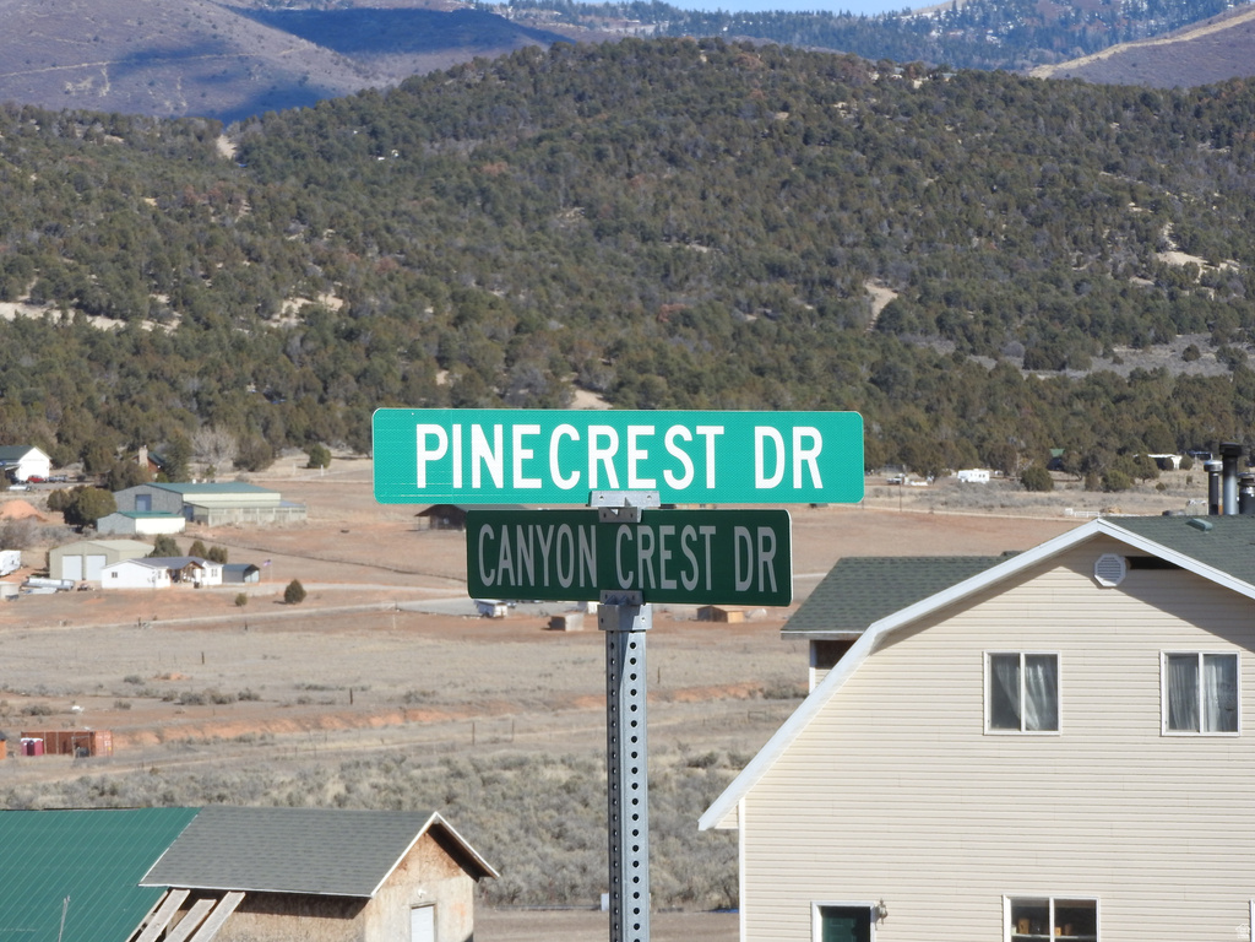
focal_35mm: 170
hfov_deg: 11.6
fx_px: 6163
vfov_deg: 8.7
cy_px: 471
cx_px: 628
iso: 100
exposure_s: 1/800
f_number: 5.2
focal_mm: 30.5
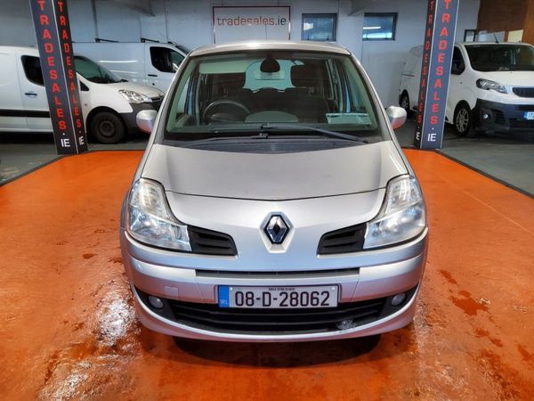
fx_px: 401
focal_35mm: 26
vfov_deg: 53.1
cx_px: 267
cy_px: 200
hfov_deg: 67.3
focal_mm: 3.08
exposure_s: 1/100
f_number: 2
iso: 200
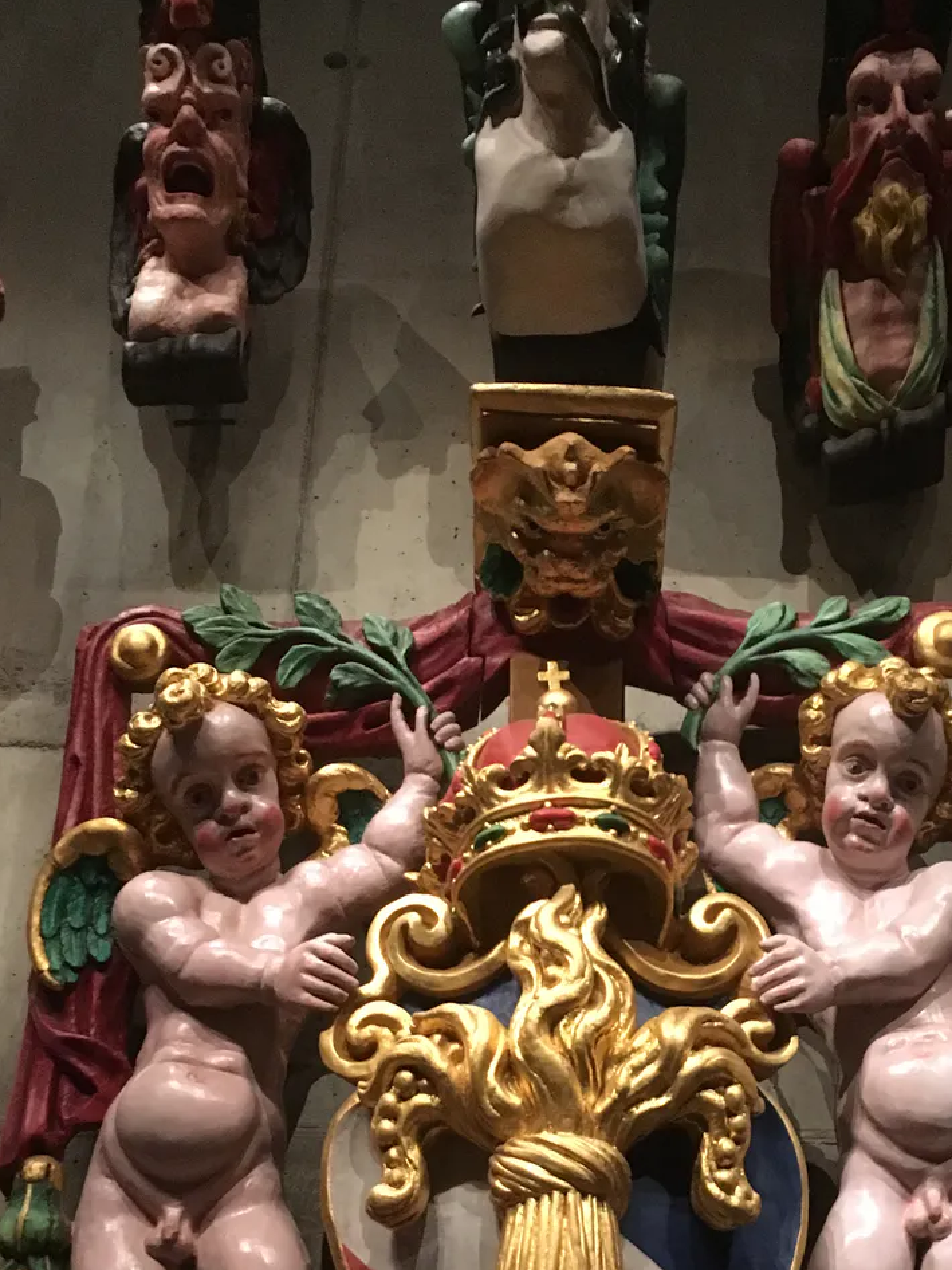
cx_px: 628
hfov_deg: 29.5
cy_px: 846
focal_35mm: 49
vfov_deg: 38.5
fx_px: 1797
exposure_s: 1/17
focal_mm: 4.15
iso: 320
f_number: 2.2
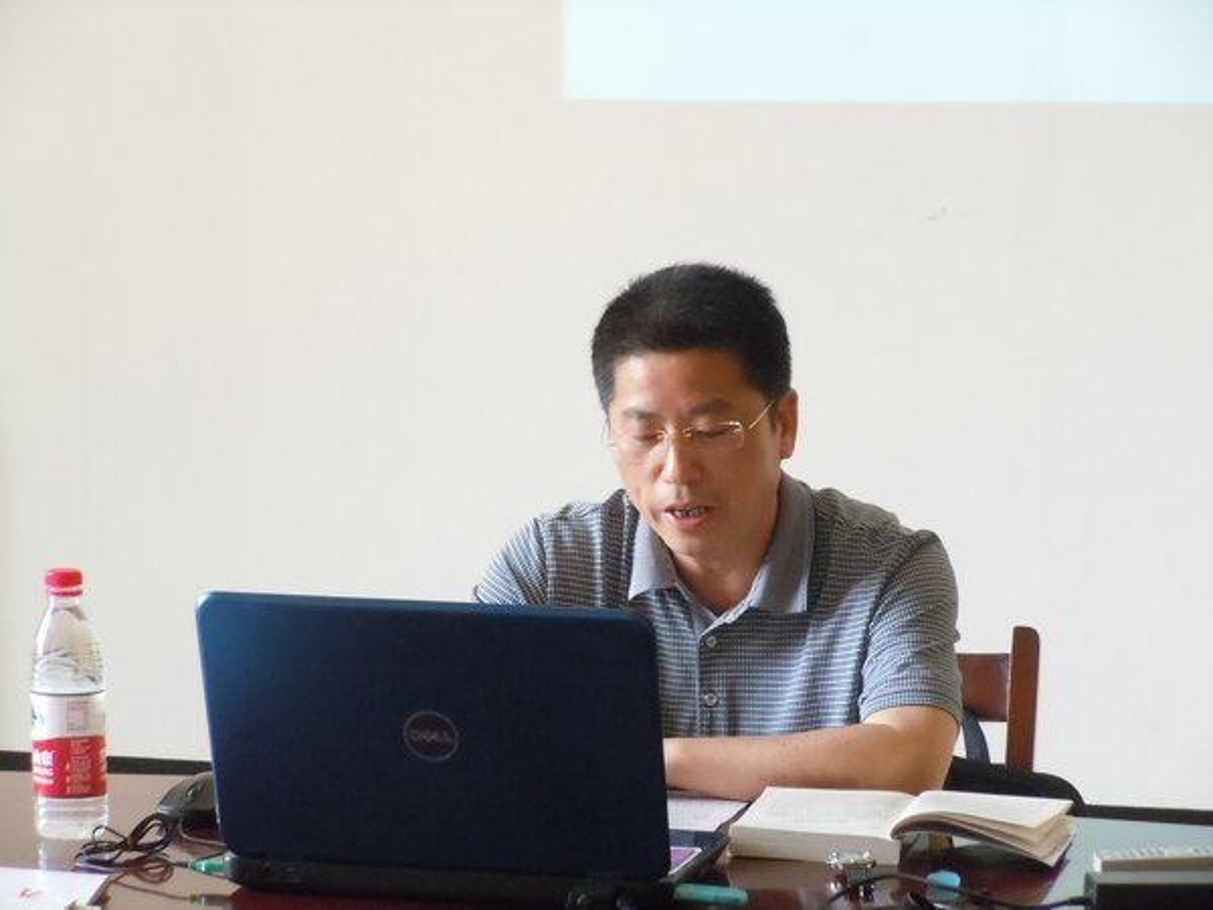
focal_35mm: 141
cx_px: 606
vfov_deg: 10.5
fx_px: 4941
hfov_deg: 14.0
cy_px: 455
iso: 800
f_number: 5.5
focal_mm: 25.3
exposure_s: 1/40
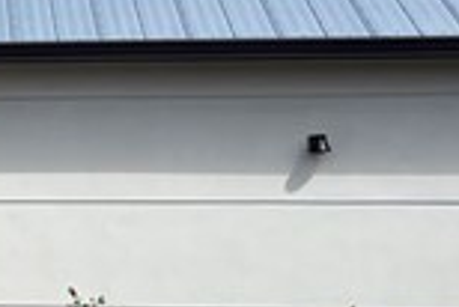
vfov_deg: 7.6
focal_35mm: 180
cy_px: 286
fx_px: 2297
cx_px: -709
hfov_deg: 9.8
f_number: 1.6
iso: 50
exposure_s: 1/4608
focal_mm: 5.96
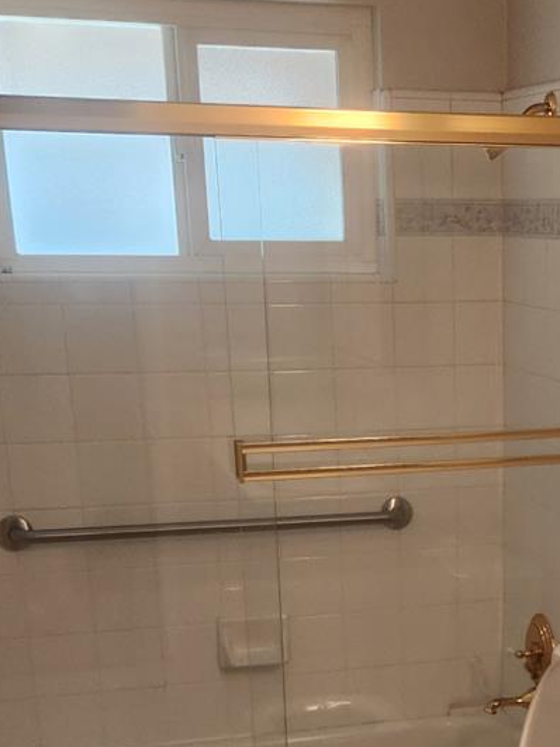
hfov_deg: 21.8
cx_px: 545
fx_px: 1403
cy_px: 689
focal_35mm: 65
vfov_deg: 28.5
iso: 200
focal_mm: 5.4
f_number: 1.8
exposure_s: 1/180
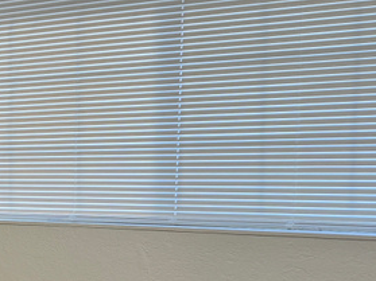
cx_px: -171
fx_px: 955
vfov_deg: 16.5
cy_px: 264
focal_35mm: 88
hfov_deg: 19.6
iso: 125
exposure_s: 1/120
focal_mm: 6.76
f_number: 1.78
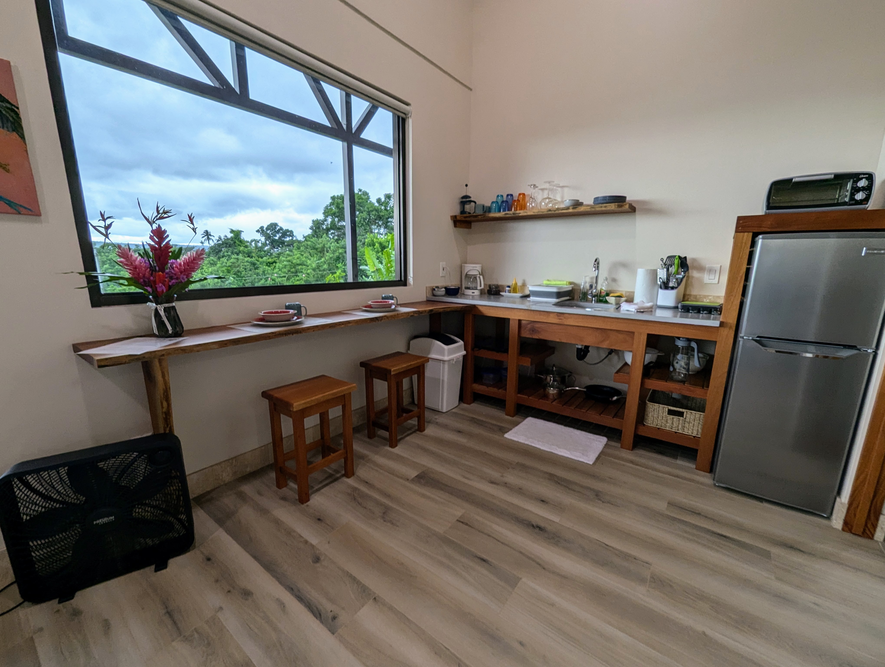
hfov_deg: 106.1
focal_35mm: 13
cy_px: 334
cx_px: 442
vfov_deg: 90.1
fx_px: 333
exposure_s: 1/120
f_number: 2.2
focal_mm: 1.95
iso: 42
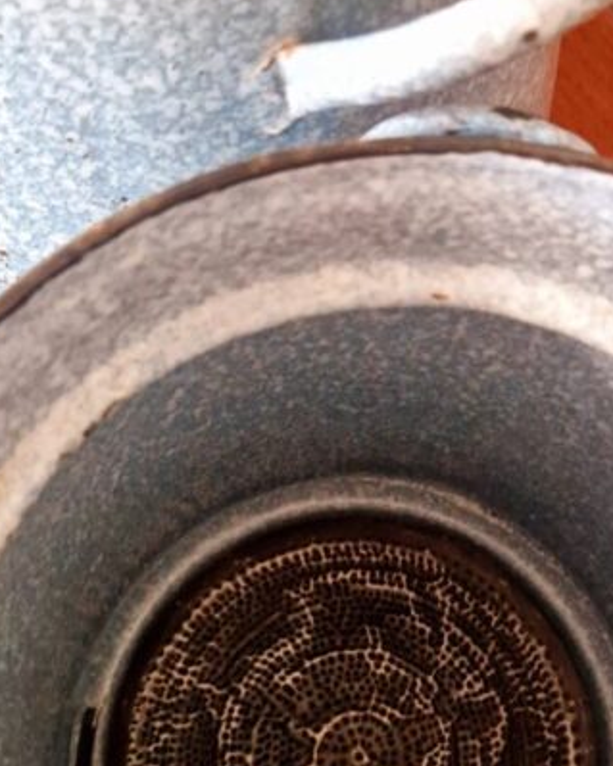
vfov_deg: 40.8
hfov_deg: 33.3
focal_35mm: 45
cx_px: 367
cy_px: 491
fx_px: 1021
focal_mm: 5.4
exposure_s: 1/25
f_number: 1.8
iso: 500
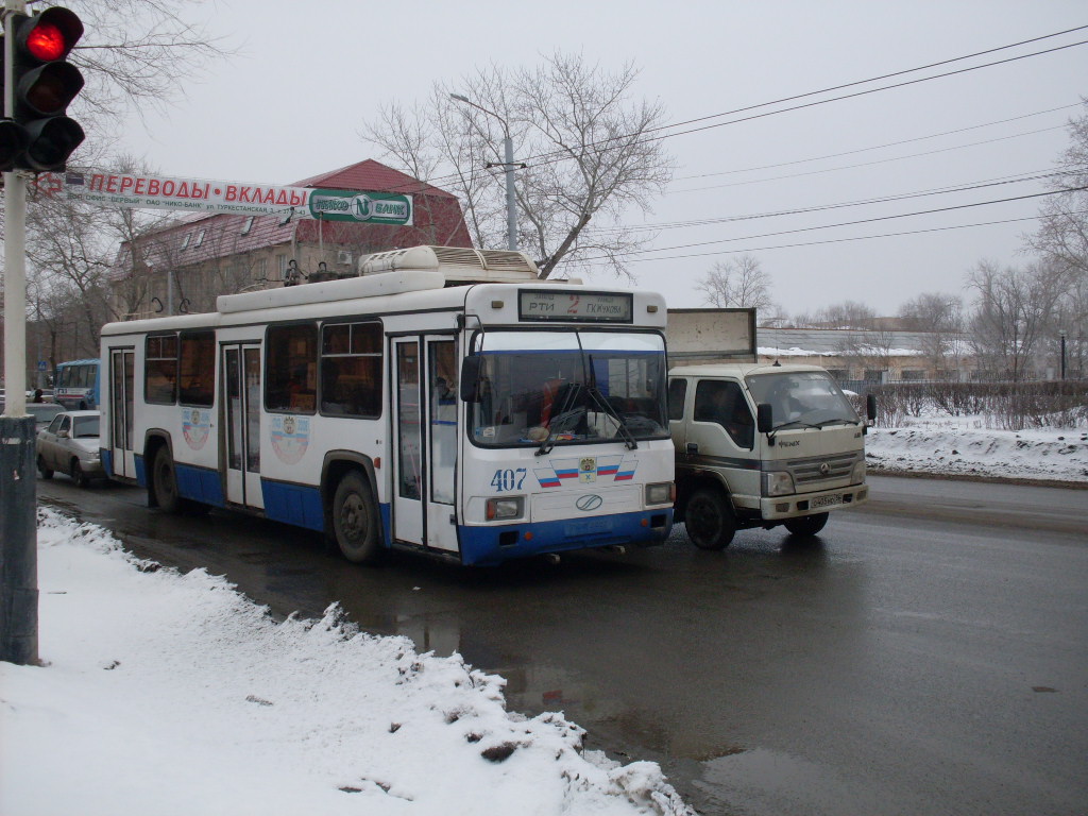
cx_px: 544
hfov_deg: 49.0
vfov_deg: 37.7
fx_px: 1194
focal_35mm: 38
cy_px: 408
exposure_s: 1/180
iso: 80
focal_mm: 6.3
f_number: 8.4
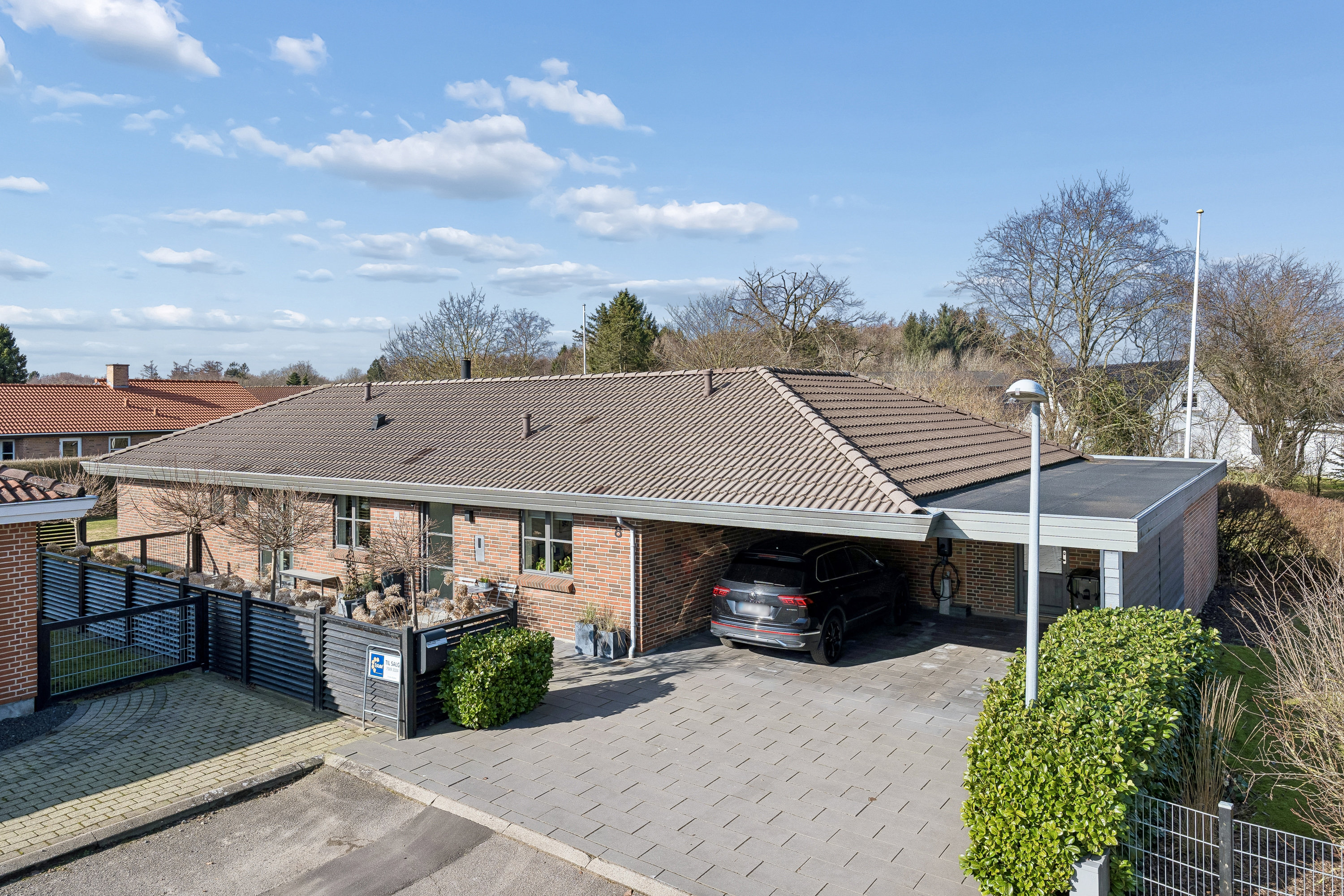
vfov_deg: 53.1
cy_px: 448
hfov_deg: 73.7
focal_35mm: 24
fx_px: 896
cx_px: 672
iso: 200
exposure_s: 1/500
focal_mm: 24
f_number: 8
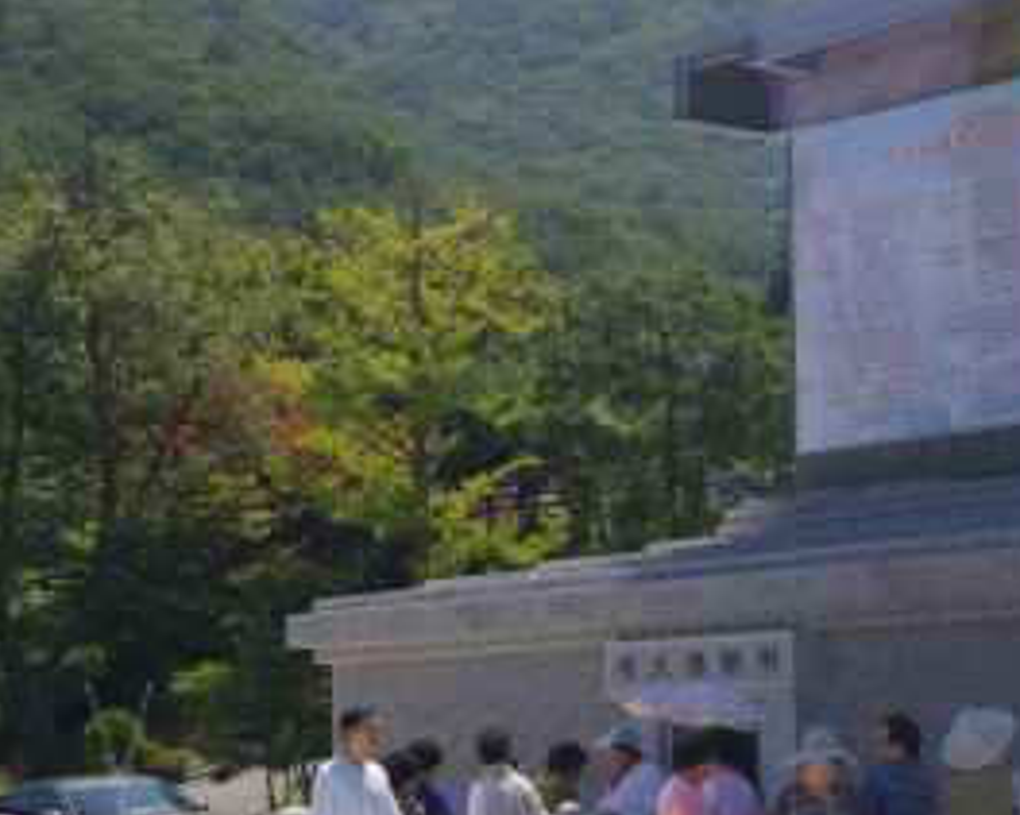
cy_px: 550
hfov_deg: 19.6
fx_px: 2927
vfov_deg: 15.8
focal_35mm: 97
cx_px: 819
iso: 100
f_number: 11
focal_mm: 26
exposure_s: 1/160
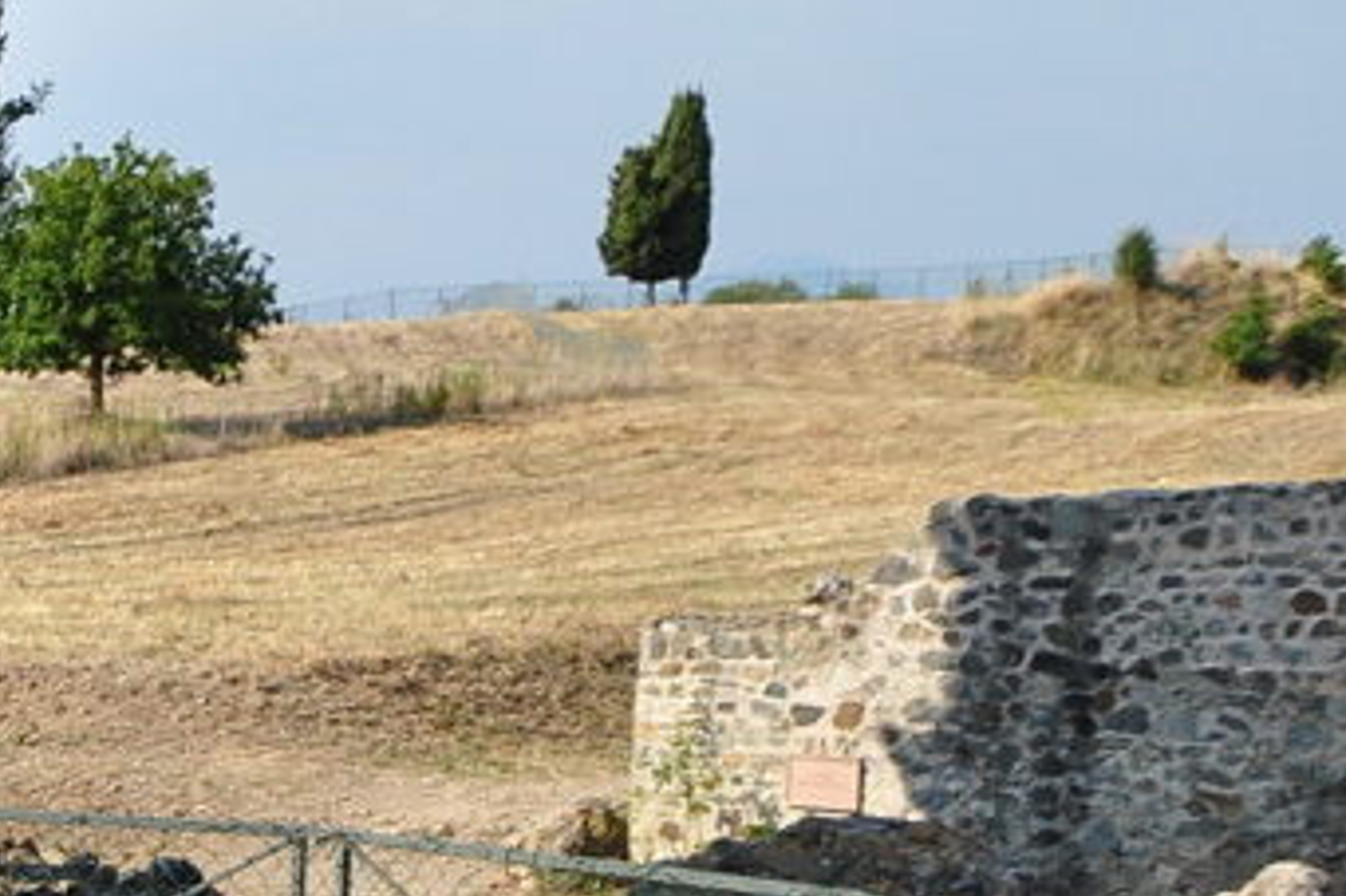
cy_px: 1569
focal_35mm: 95
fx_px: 3550
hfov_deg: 18.8
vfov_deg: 13.1
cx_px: -699
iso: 400
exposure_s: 1/640
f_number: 9
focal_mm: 18
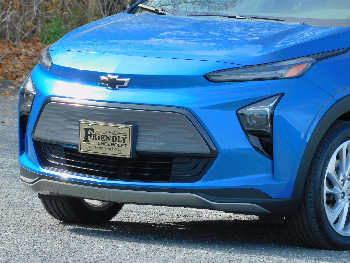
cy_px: 132
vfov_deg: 3.7
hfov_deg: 5.0
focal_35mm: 400
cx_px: 175
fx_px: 4044
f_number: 5.6
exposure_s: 1/125
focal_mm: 71.7
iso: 125
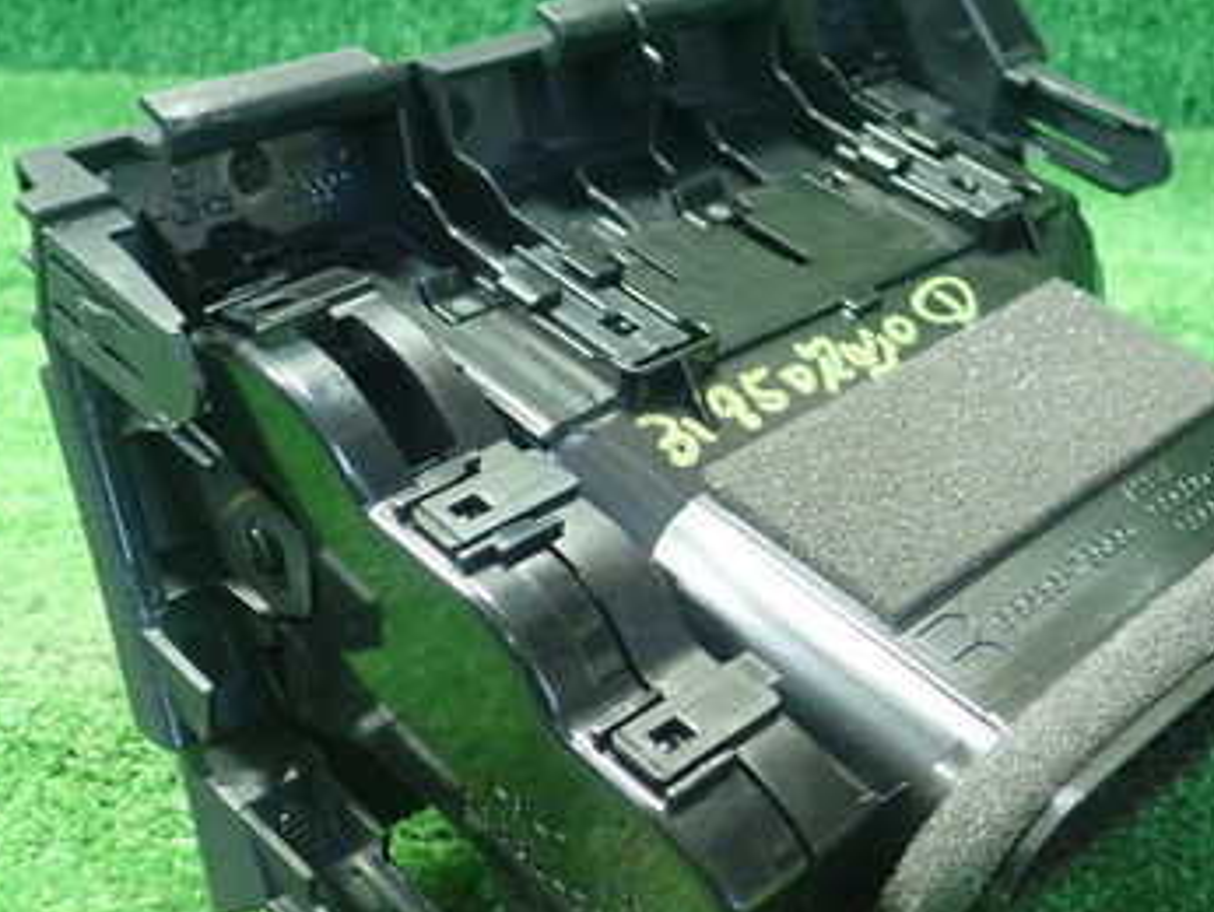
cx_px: 663
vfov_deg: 28.1
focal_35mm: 52
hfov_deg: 36.8
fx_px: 1825
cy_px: 477
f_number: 2.3
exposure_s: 1/80
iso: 800
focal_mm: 5.5
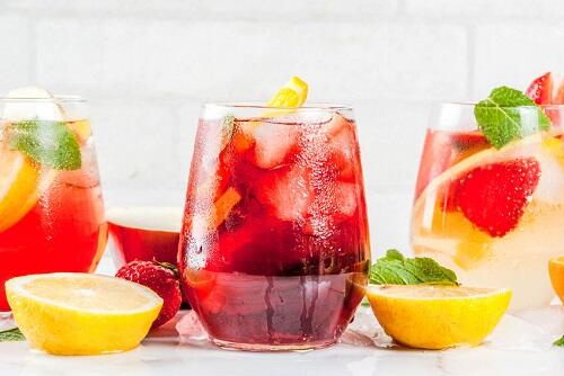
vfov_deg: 13.1
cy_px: 188
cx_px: 282
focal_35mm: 105
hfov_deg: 19.4
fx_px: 1646
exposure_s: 1/50
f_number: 13
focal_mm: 70
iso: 100
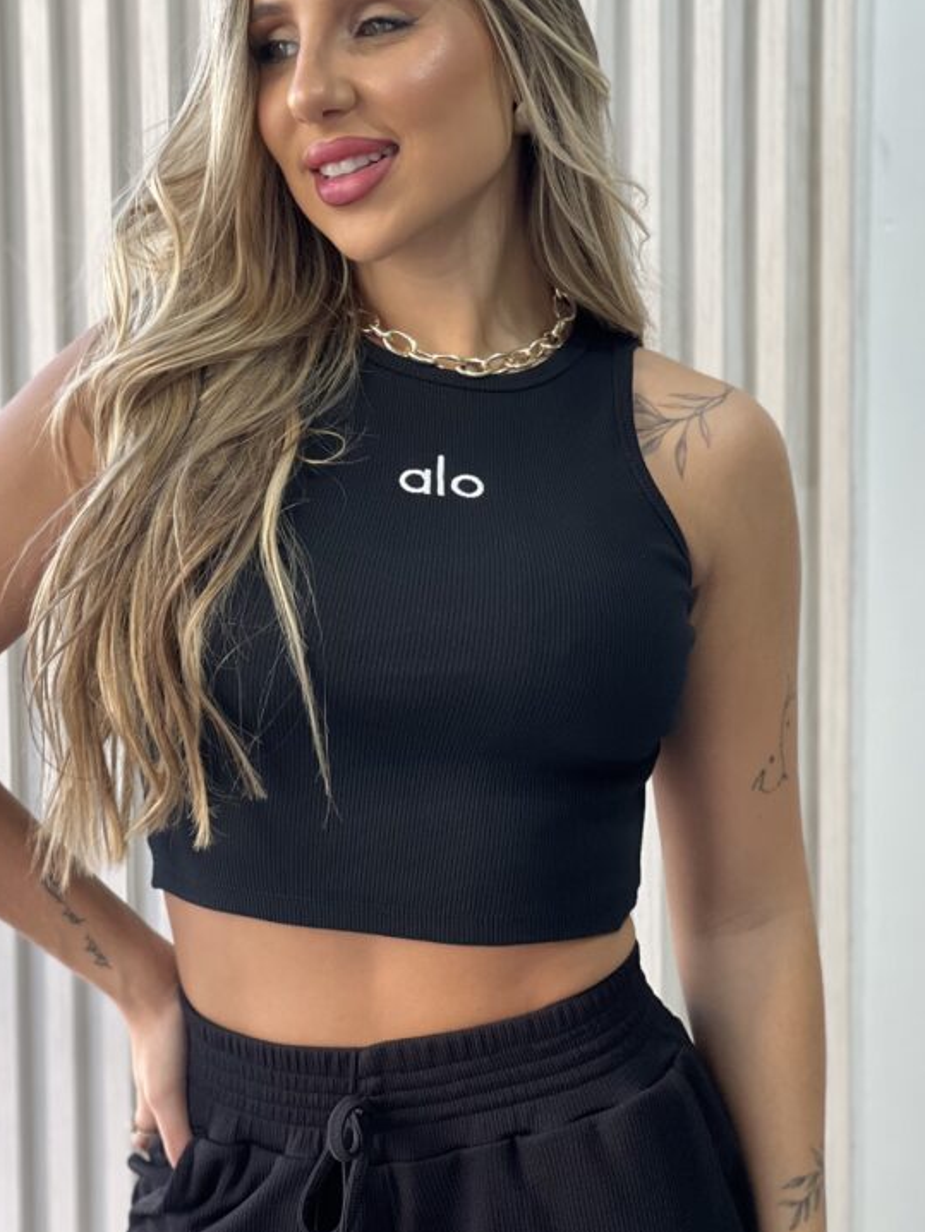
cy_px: 521
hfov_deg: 14.8
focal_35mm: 100
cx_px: 360
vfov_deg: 19.6
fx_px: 3561
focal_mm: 9
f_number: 2.8
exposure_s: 1/120
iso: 160
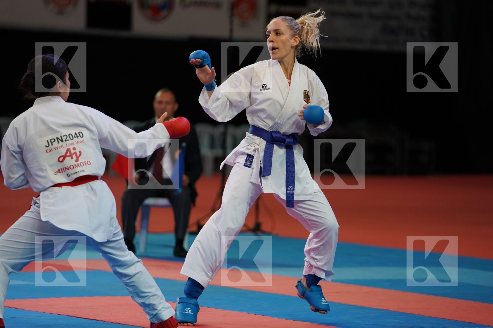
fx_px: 2437
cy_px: 164
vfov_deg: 7.7
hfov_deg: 11.5
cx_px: 246
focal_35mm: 178
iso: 800
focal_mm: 178
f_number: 2.8
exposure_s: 1/1000
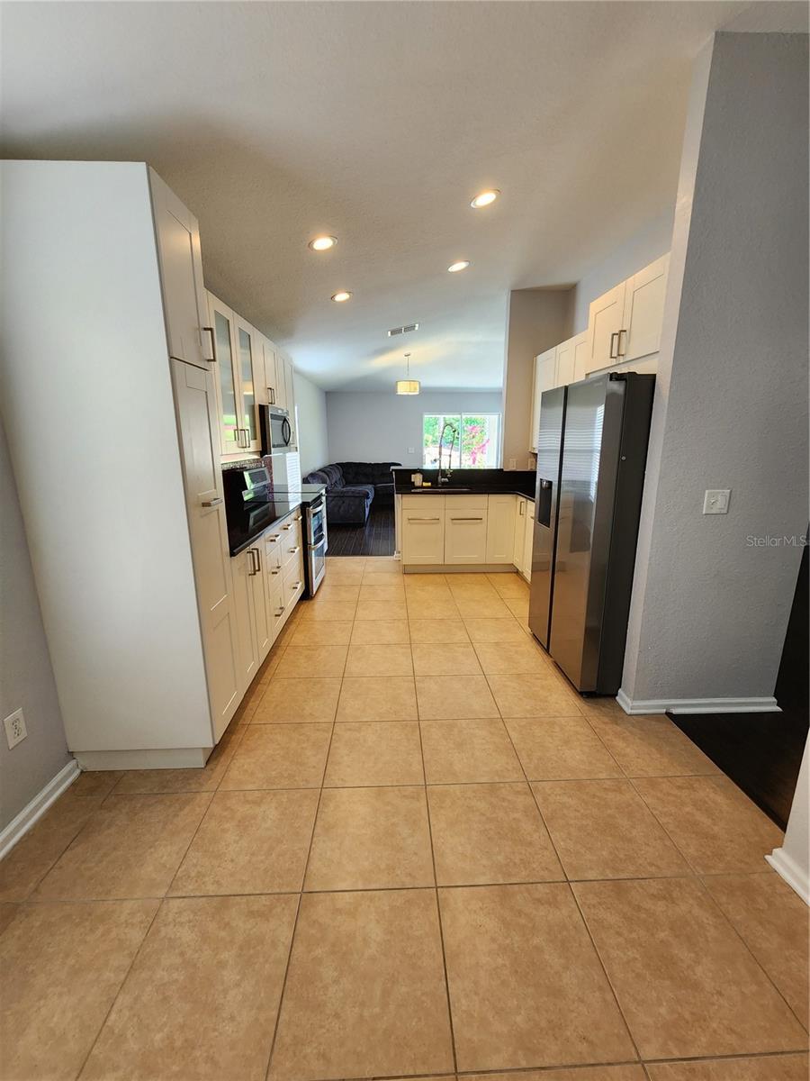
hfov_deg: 89.9
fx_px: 406
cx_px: 405
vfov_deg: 106.2
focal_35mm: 13
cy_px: 540
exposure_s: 1/60
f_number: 2.2
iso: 200
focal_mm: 2.2
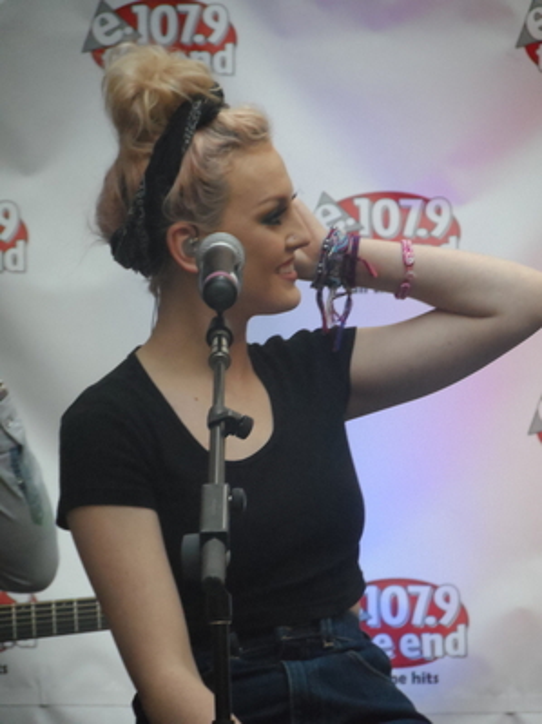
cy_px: 362
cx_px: 271
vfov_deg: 6.5
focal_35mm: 306
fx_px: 6392
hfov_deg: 4.9
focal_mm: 49.7
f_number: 5.2
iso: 640
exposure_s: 1/180
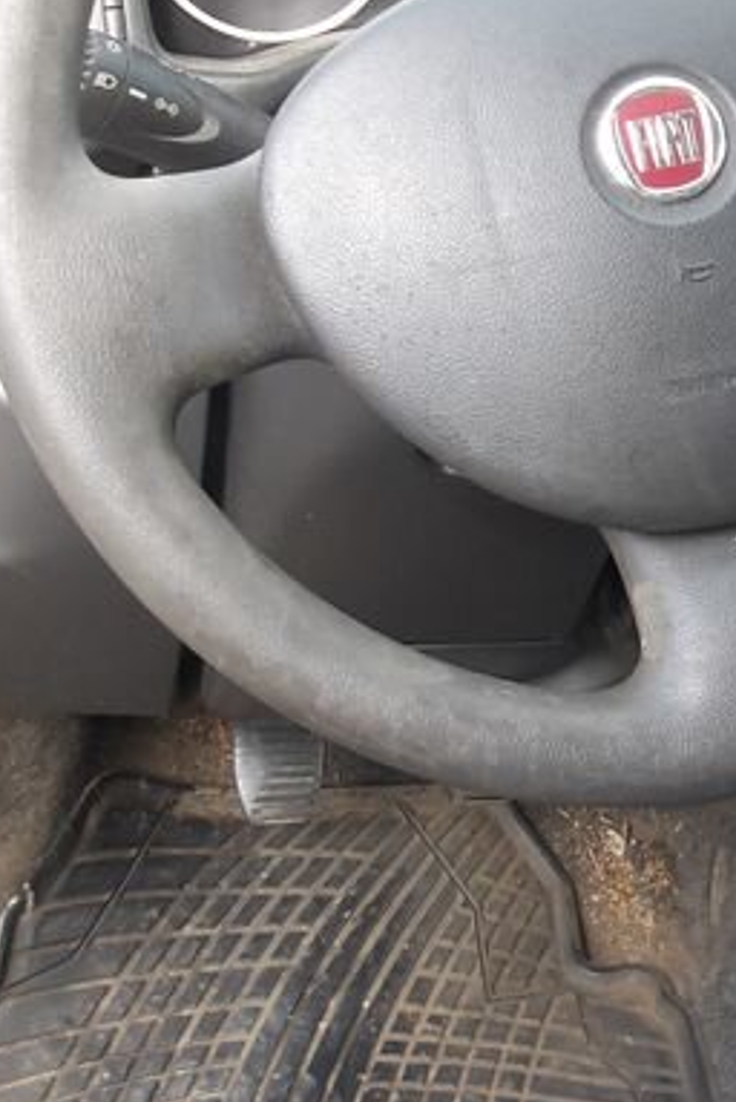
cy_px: 259
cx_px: 840
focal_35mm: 75
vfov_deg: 26.6
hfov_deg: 17.5
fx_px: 2296
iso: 100
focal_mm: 4.9
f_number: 3
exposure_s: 1/59
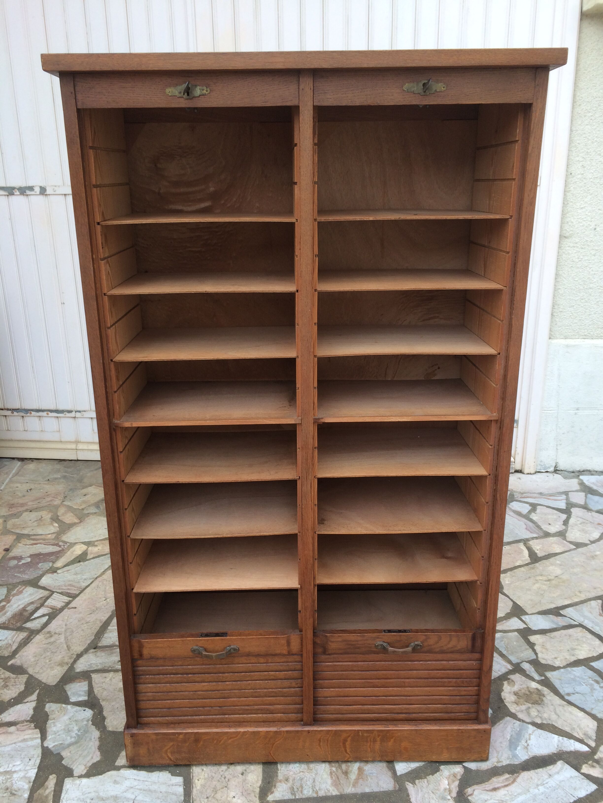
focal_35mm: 29
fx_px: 674
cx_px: 302
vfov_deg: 61.7
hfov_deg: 48.2
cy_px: 402
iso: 40
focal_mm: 4.15
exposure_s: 1/100
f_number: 2.2
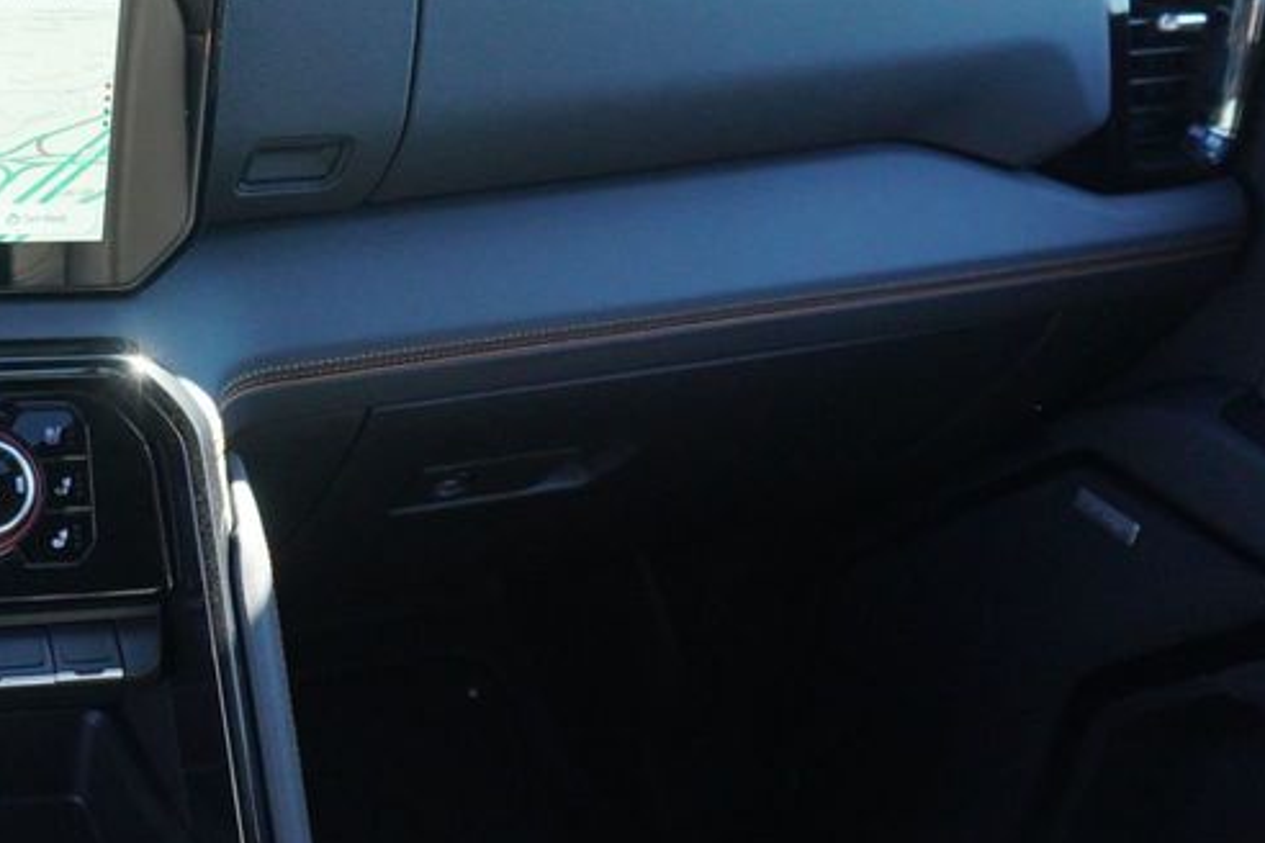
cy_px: 249
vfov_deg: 26.8
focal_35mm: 50
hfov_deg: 36.1
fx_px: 1757
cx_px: 33
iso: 1600
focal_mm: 16
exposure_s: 1/800
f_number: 4
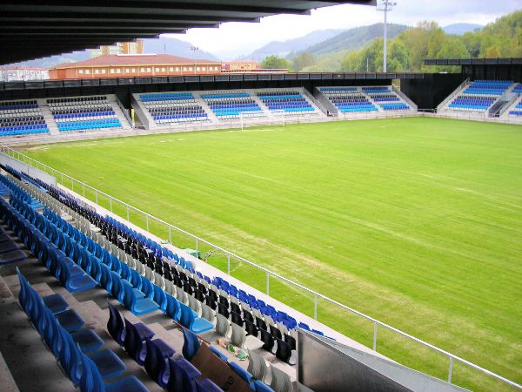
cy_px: 196
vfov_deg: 37.7
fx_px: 573
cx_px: 261
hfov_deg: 49.0
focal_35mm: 38
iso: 50
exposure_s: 1/149
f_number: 3.2
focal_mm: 6.3
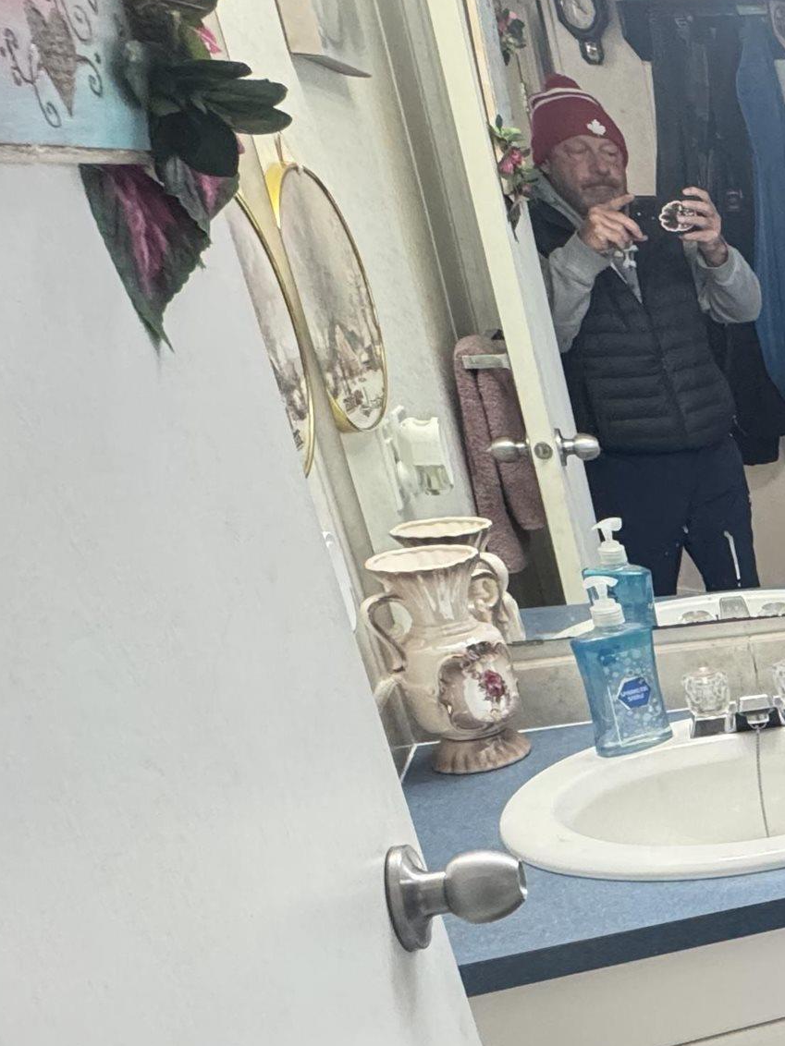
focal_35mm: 38
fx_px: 1149
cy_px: 716
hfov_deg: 23.4
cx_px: 1349
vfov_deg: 48.0
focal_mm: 2.22
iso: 400
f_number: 2.2
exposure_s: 1/60
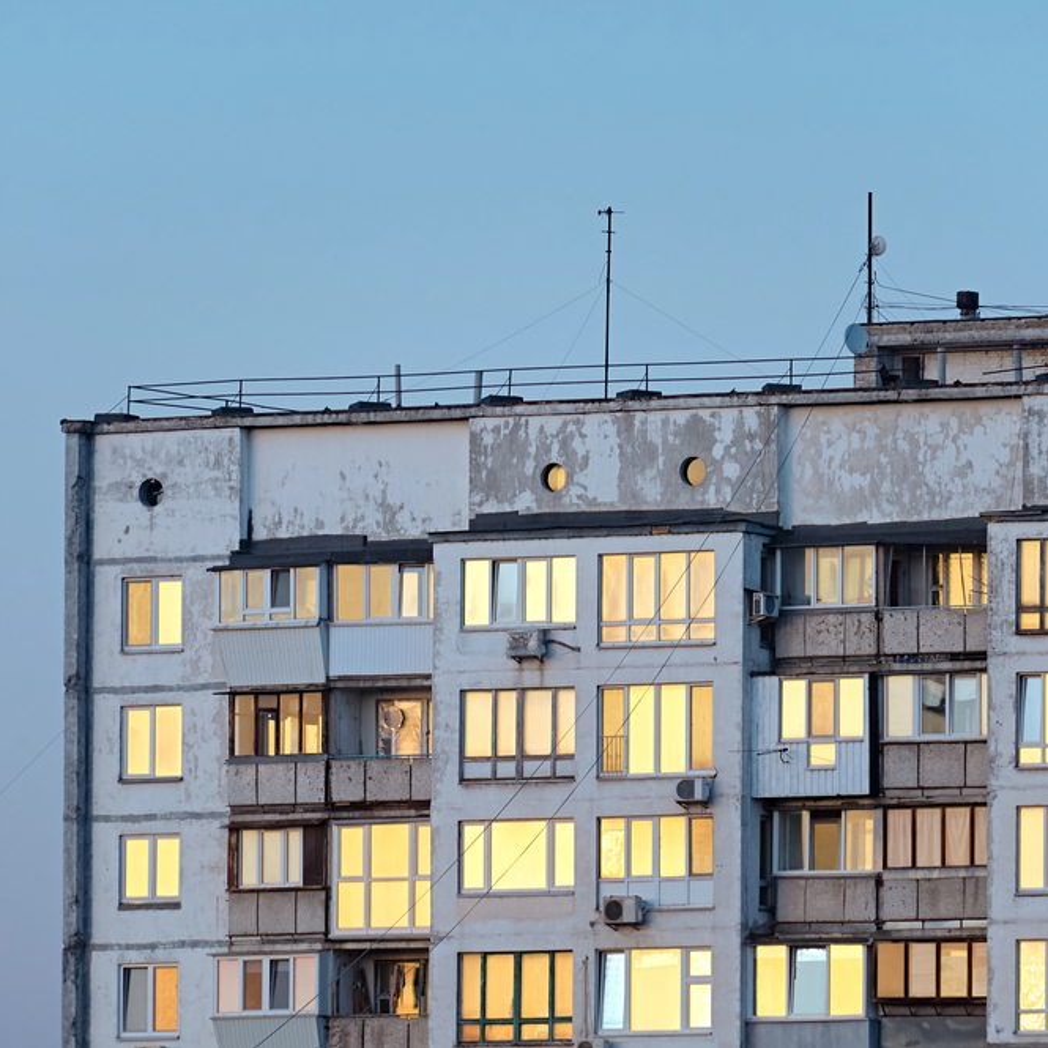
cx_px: 533
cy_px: 524
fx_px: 15105
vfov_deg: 4.0
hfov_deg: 4.0
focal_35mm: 441
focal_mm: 230
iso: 640
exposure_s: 1/80
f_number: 6.7
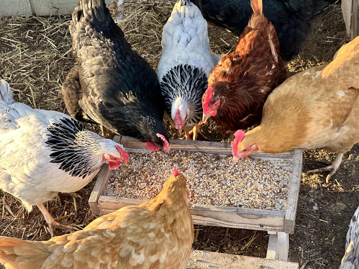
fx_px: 799
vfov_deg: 19.1
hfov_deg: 25.3
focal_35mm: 77
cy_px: 134
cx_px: 180
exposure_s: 1/99
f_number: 2.8
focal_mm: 9
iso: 50
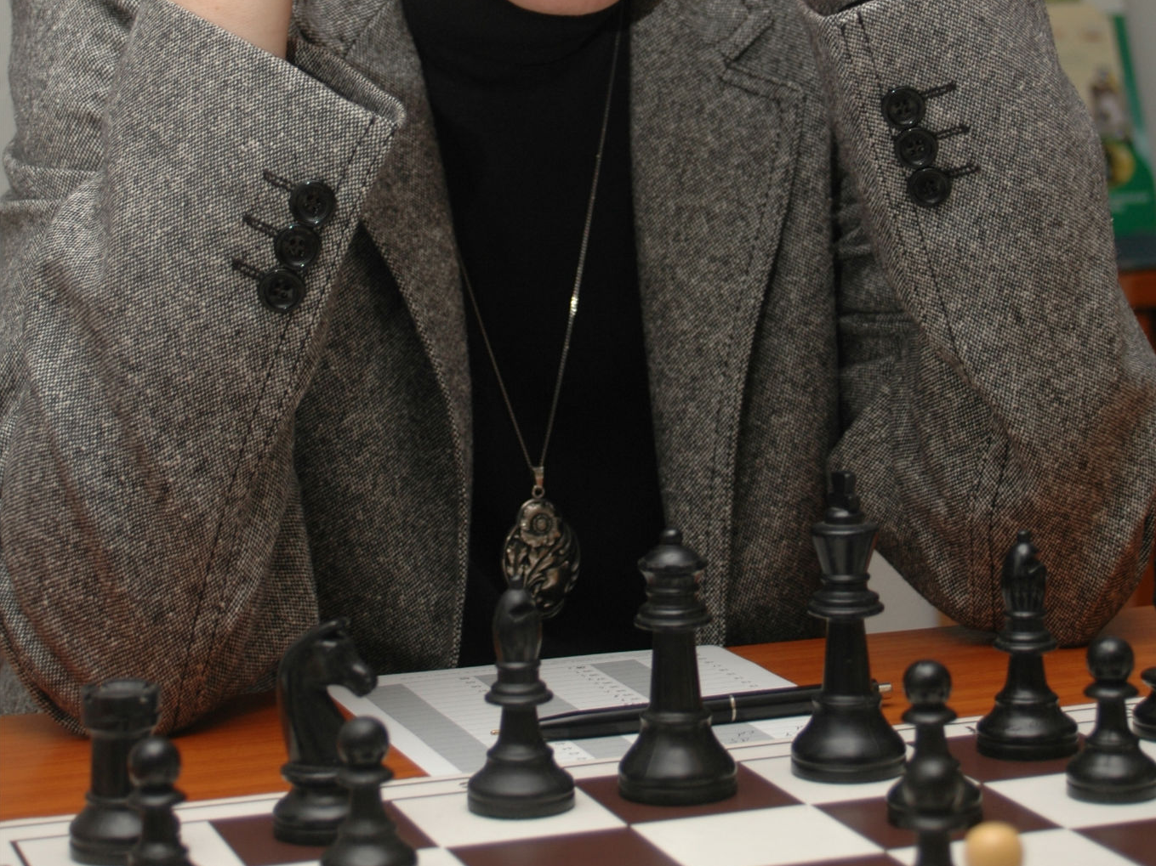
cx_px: 578
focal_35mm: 98
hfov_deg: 20.1
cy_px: 104
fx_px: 3263
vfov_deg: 15.0
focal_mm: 45
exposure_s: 1/60
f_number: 5.6
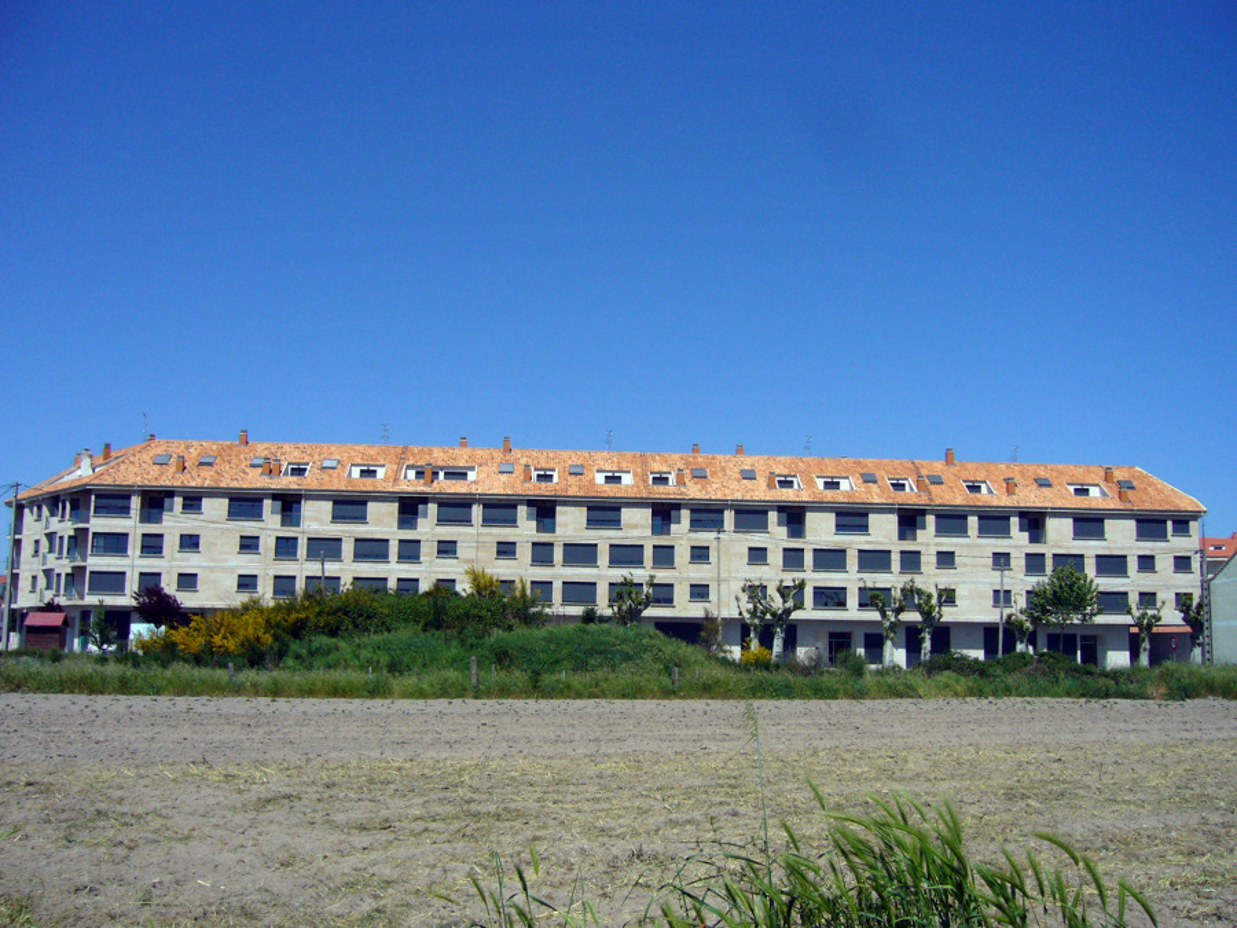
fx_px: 1251
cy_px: 464
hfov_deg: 52.6
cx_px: 618
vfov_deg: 40.7
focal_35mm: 35
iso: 100
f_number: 5.6
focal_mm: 5.8
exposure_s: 1/800
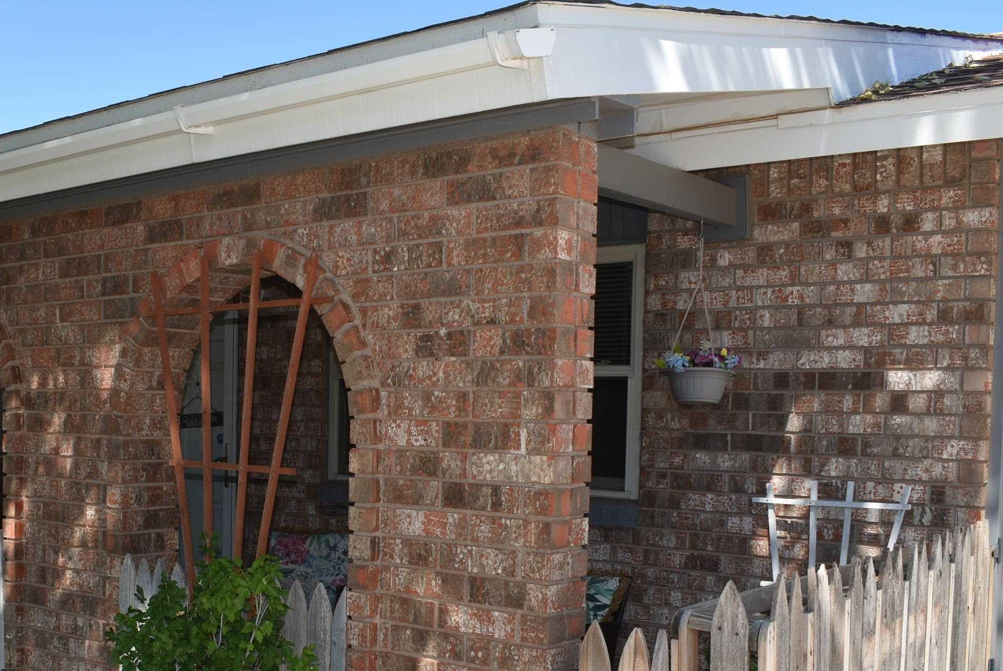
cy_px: 509
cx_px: 349
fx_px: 1171
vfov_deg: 31.4
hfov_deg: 45.8
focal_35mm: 42
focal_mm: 18
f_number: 7.1
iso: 100
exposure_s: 1/200
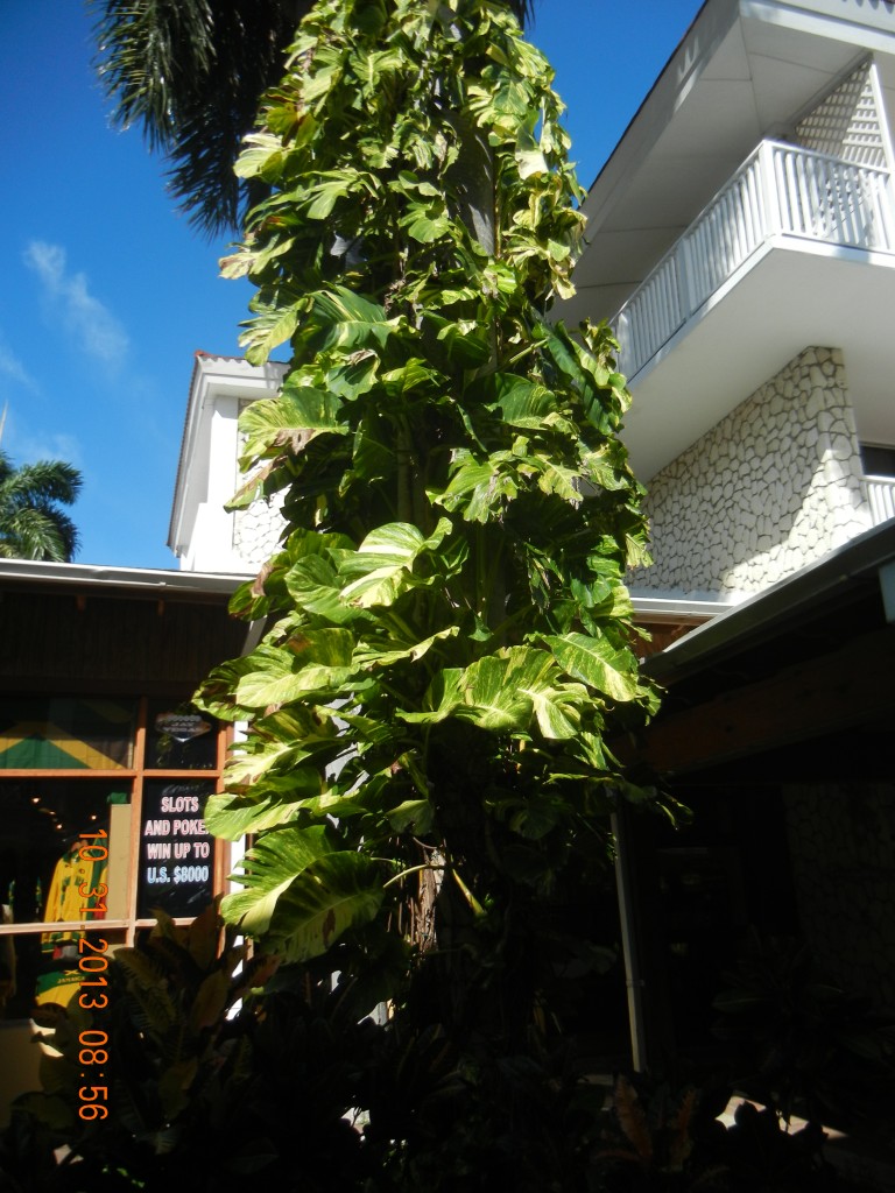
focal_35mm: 30
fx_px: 1034
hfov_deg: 46.8
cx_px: 448
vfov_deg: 60.0
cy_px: 596
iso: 160
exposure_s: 1/336
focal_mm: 5.4
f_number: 7
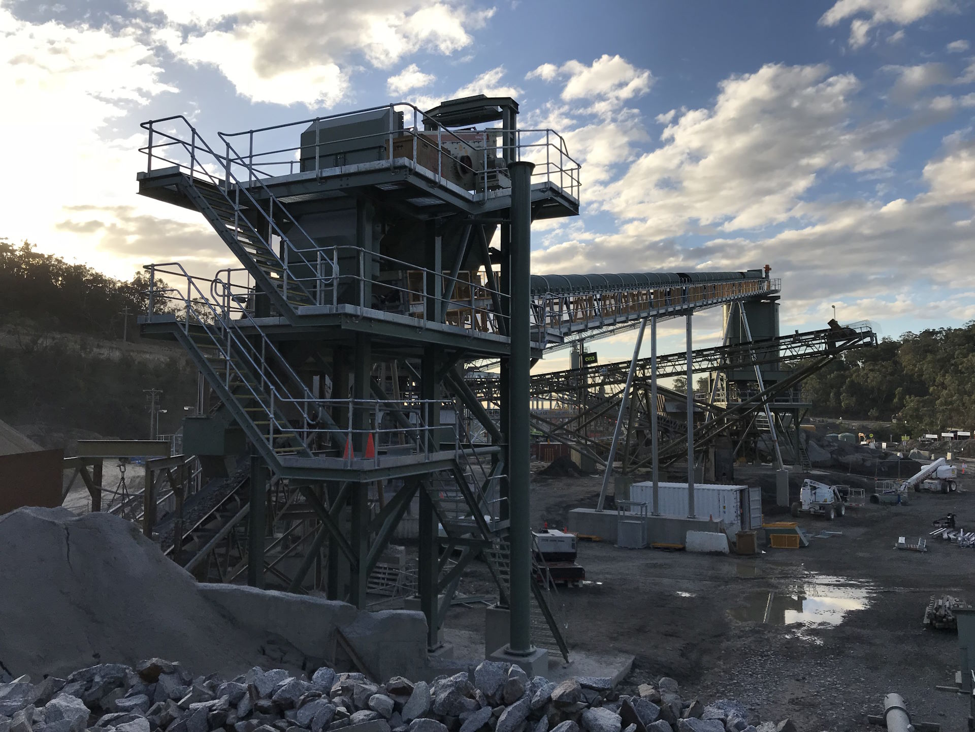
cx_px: 488
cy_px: 366
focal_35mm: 28
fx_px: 789
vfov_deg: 49.7
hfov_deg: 63.4
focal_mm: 3.99
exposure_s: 1/1650
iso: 20
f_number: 1.8
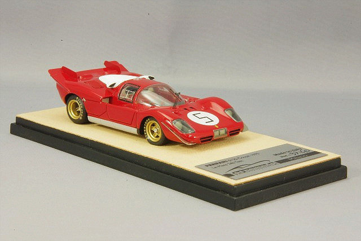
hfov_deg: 18.3
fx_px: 1123
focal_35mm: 112
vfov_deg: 12.2
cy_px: 120
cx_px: 180
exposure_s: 1
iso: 400
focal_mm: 75
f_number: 32
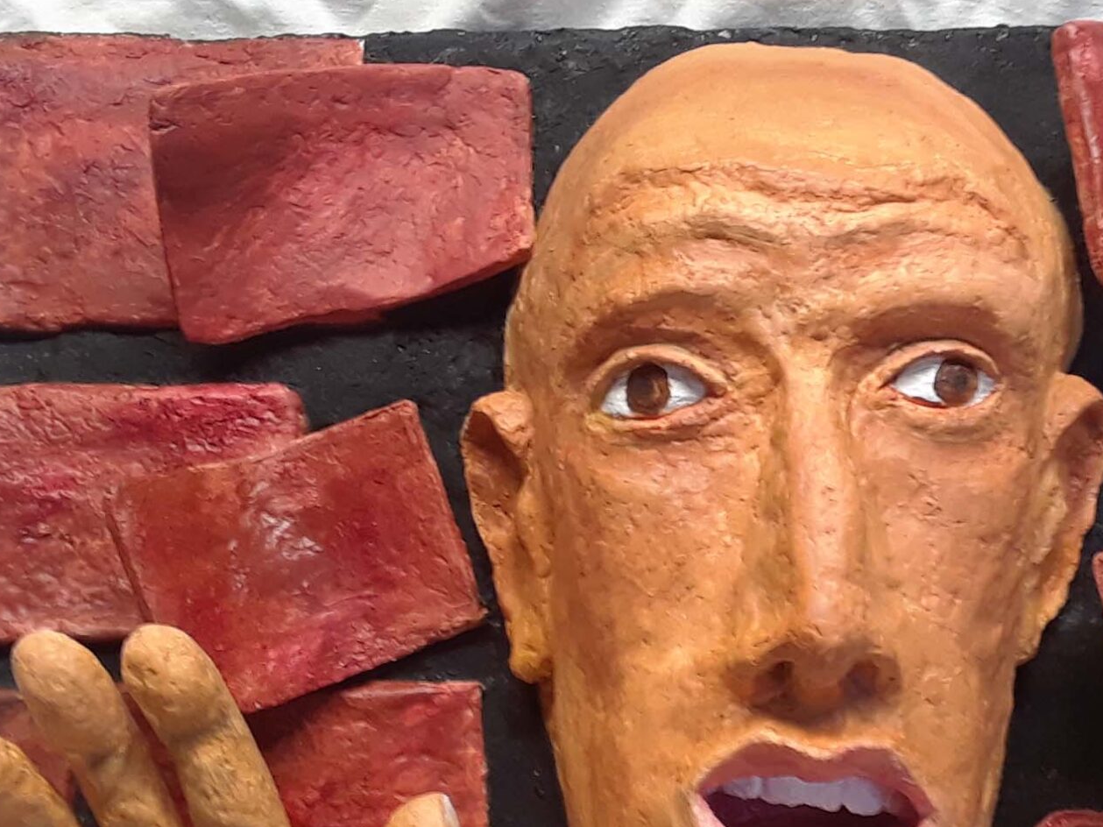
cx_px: 816
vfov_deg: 23.7
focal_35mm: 61
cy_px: 654
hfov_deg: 31.2
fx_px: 1944
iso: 64
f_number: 1.9
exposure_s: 1/30
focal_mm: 2.47
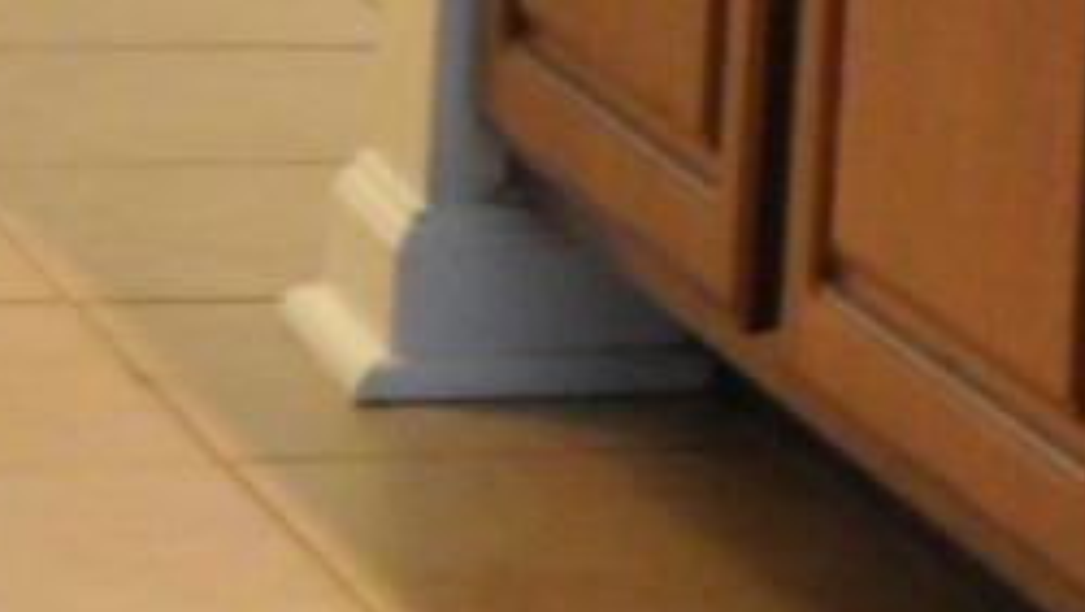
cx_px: 2613
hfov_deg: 6.8
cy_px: -1081
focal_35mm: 301
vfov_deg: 3.9
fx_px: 8665
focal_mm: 24
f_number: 4
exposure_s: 1/50
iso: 800
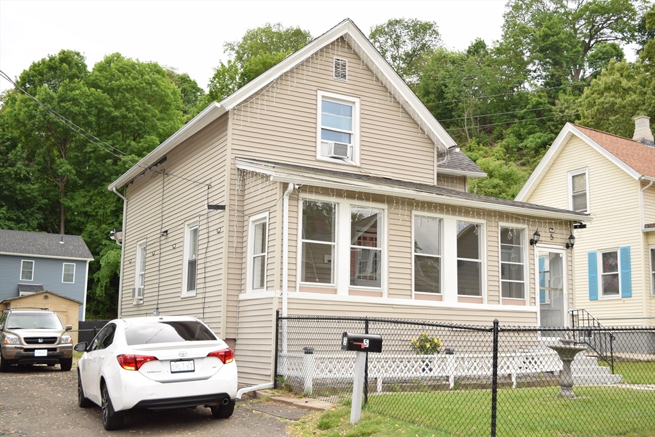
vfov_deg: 33.0
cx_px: 328
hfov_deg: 47.9
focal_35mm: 40
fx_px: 737
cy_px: 218
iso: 100
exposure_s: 1/125
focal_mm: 27
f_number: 6.3
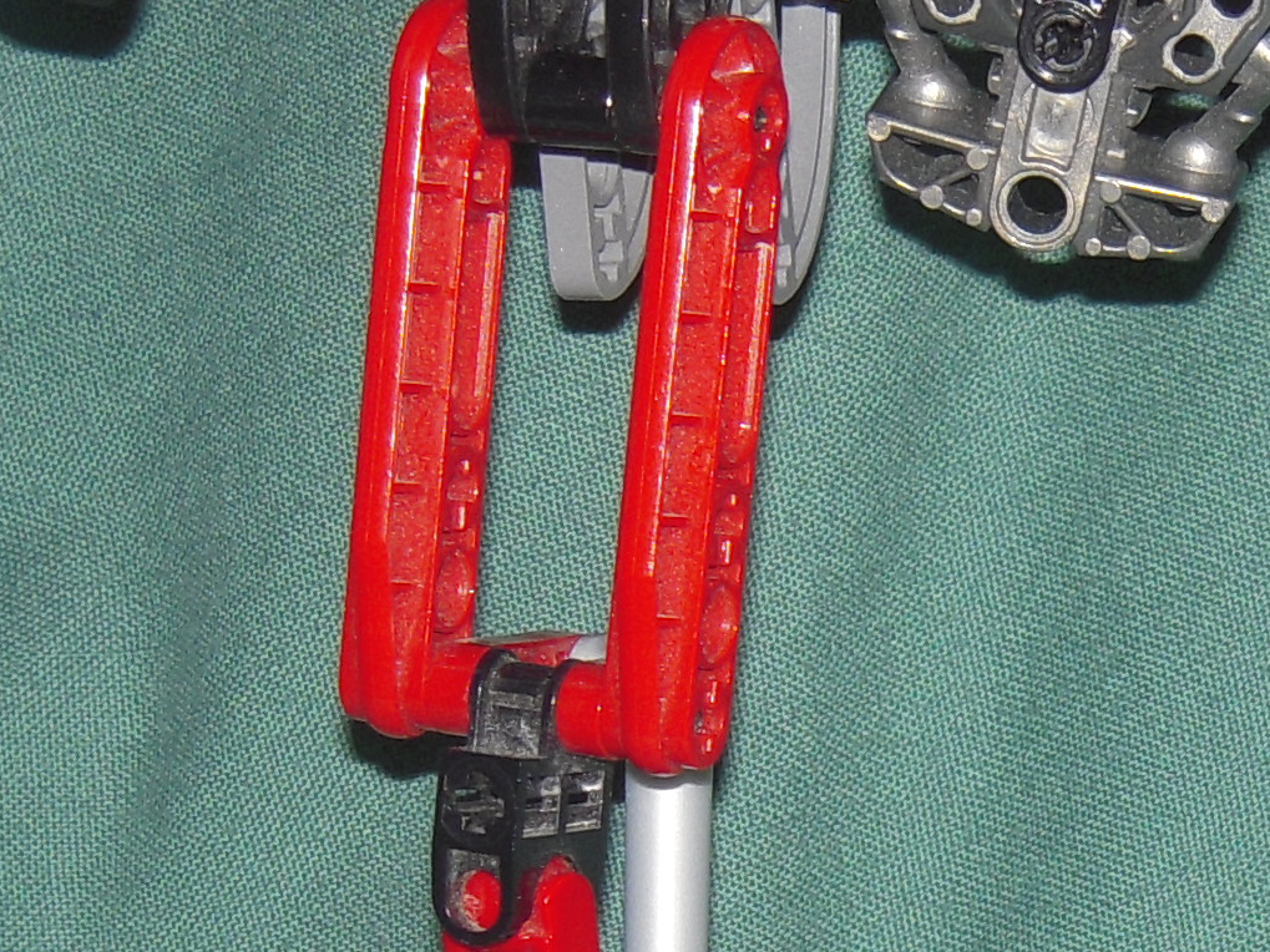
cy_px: 969
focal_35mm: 179
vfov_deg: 8.2
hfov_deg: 11.0
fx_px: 6566
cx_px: 1193
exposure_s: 1/30
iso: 100
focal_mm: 8.9
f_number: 3.5
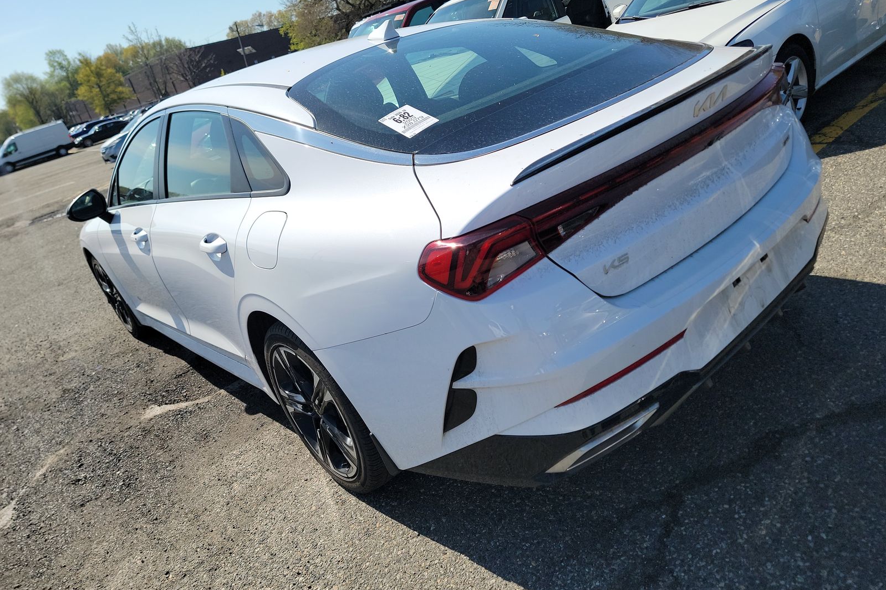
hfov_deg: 71.5
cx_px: 443
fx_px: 615
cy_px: 278
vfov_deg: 51.2
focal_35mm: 25
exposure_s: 1/936
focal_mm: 6.7
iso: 50
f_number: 1.8
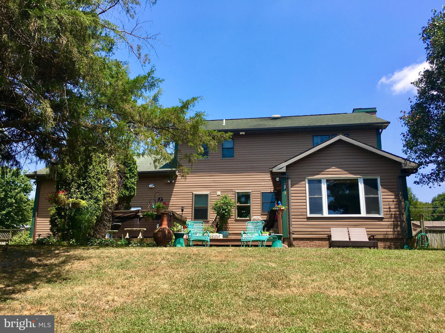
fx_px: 373
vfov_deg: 48.2
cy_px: 166
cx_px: 222
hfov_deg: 61.7
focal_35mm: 29
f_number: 2.2
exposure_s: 1/986
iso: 25
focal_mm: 4.15
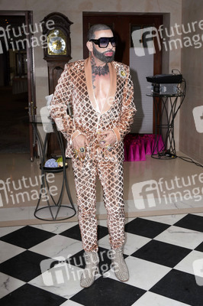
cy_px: 153
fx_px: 356
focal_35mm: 42
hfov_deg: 31.8
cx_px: 102
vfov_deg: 46.4
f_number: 9
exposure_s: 1/250
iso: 640
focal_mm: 42
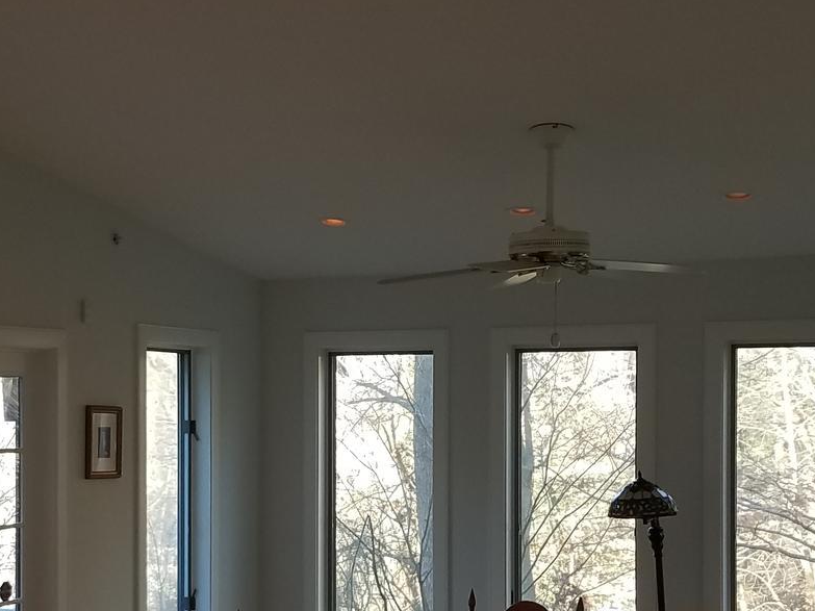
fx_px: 1601
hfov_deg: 28.5
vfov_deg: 21.5
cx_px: 310
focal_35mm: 68
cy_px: 394
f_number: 1.7
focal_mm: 4.2
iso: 50
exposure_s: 1/60
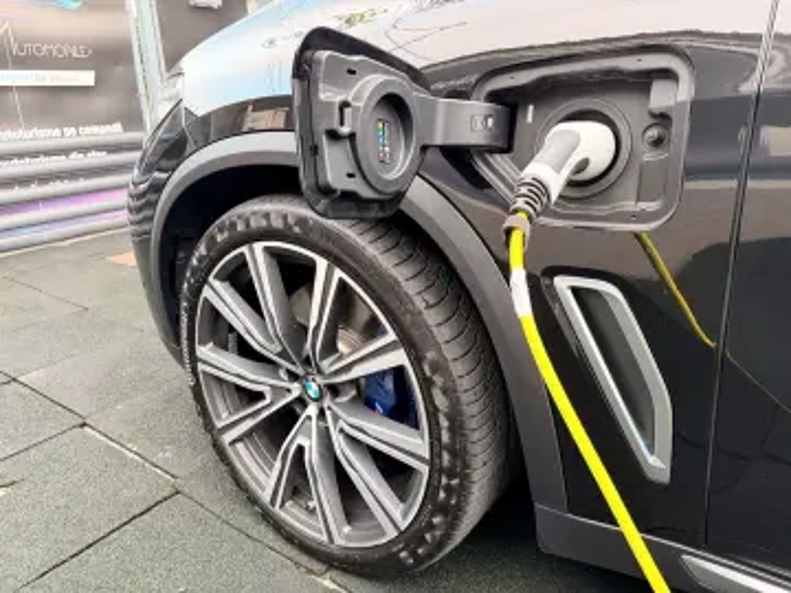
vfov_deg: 56.8
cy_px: 296
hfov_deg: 71.6
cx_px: 396
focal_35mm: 24
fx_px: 548
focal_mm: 6.76
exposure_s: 1/60
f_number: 1.78
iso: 320
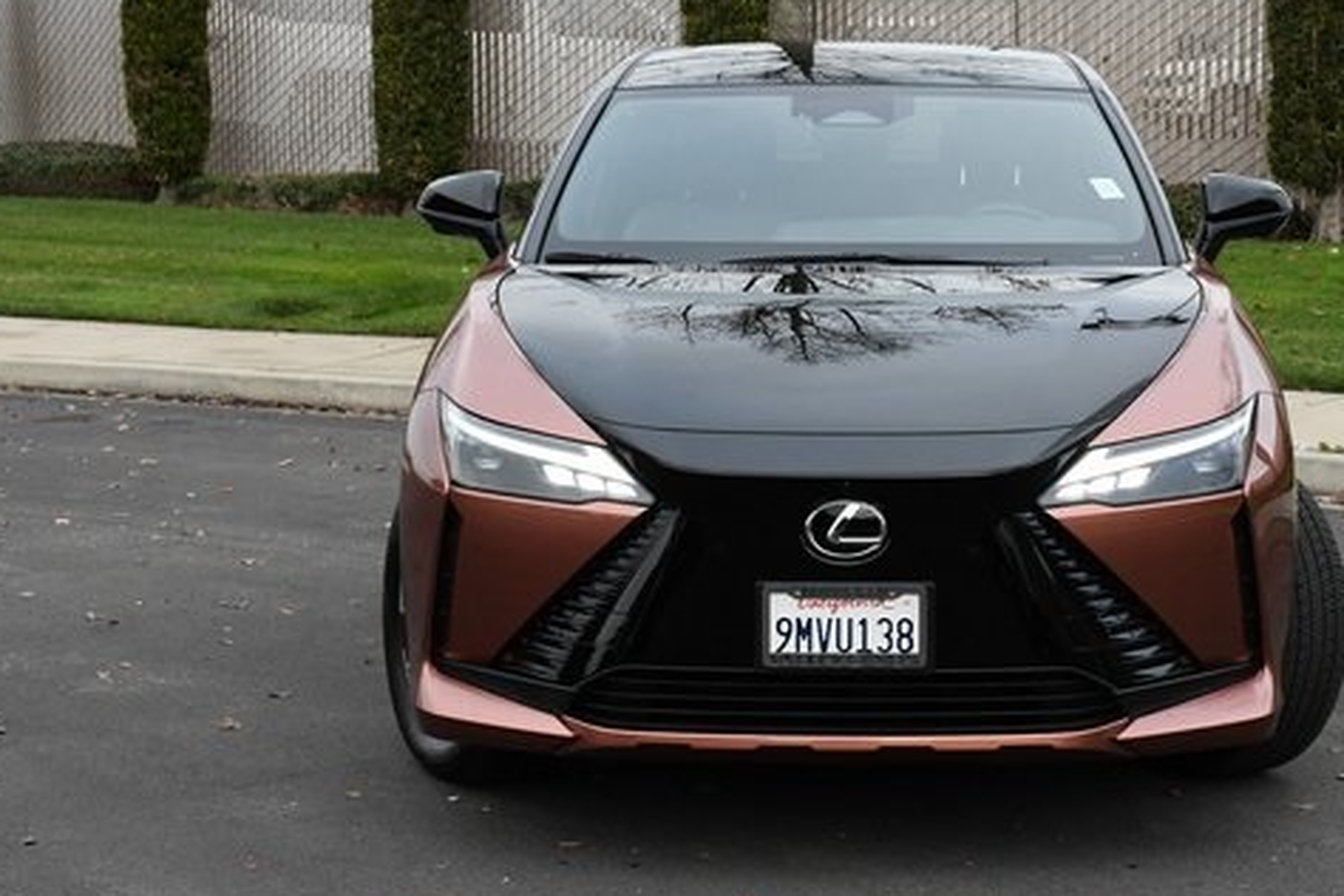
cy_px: 495
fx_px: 3024
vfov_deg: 16.9
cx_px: 868
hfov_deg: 25.0
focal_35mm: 81
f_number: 8
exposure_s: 1/1250
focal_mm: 40
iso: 3200
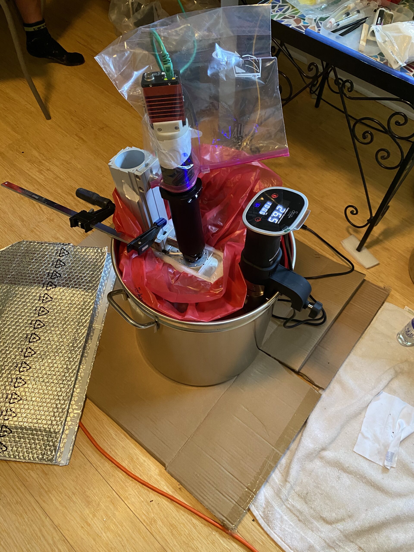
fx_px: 415
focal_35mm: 26
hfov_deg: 53.1
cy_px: 276
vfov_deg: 67.3
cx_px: 207
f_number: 1.8
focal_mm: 4.25
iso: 500
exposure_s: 1/60
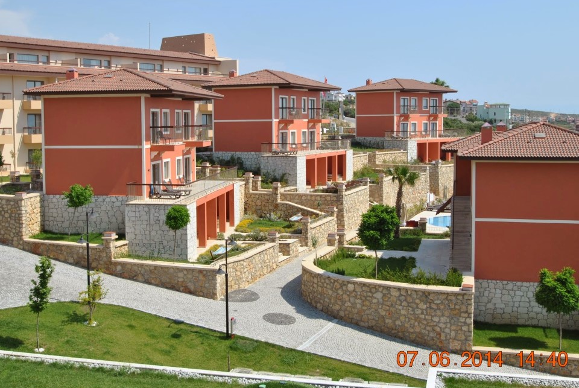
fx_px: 693
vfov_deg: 31.2
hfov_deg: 45.4
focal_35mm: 43
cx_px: 288
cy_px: 162
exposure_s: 1/250
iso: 100
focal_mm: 24
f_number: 8
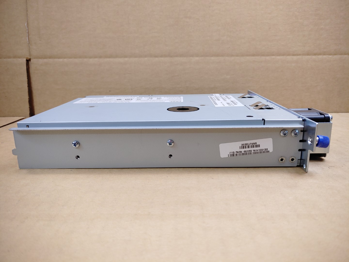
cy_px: 131
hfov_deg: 67.3
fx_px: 262
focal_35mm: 26
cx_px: 174
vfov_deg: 53.1
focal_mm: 4.36
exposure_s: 1/120
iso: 50
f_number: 1.8
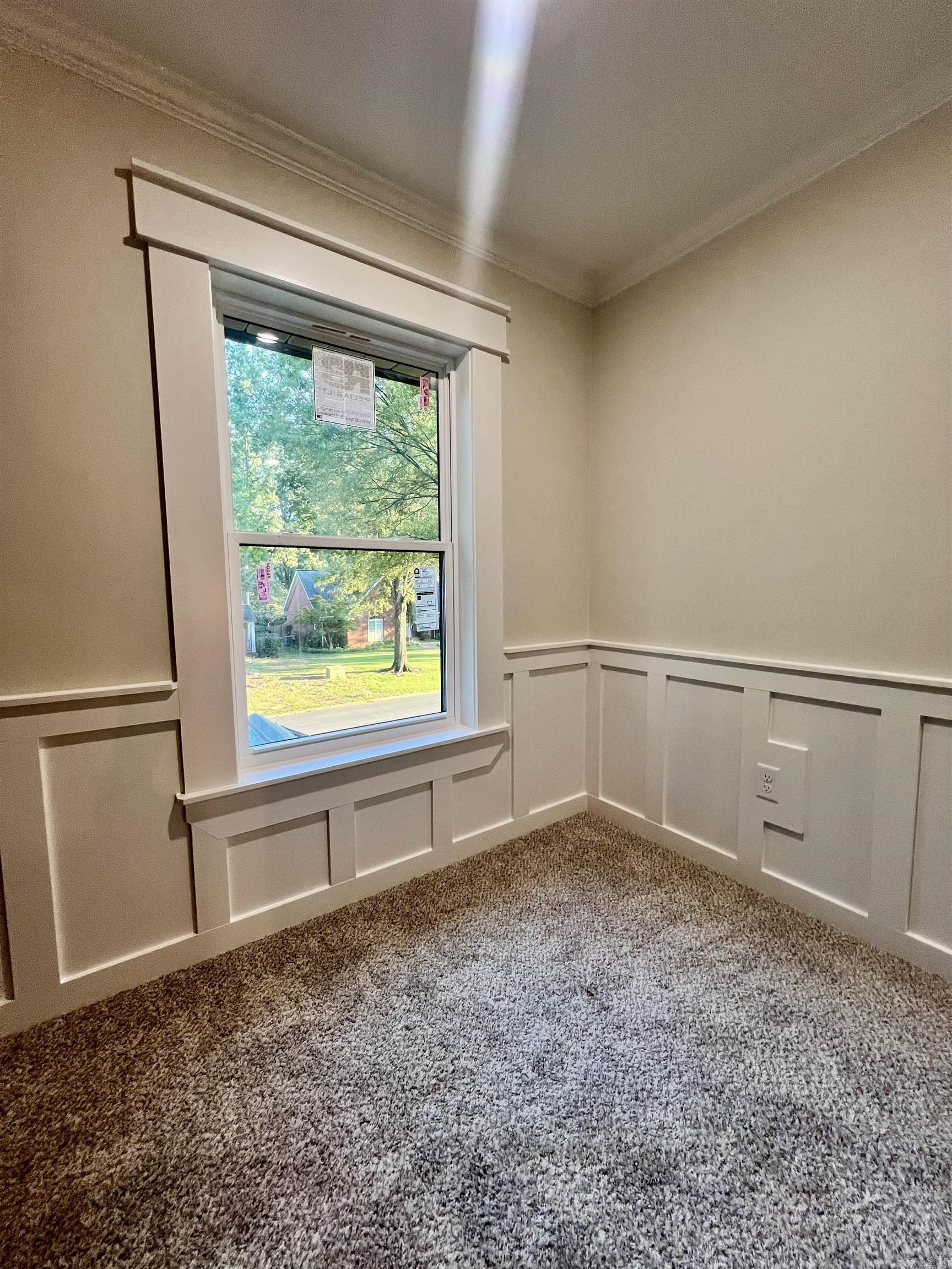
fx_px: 477
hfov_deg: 89.9
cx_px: 476
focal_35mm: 13
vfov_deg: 106.2
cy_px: 634
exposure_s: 1/120
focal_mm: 1.57
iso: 160
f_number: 1.8
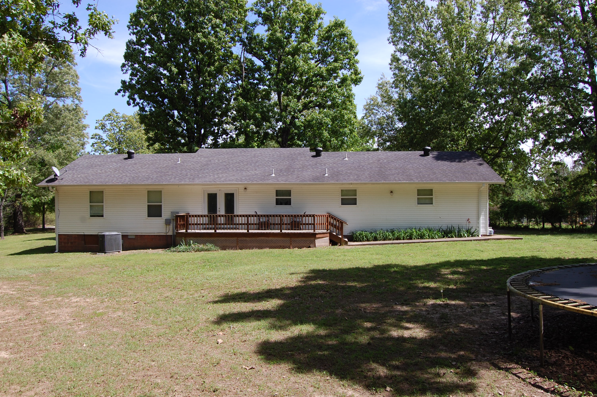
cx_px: 298
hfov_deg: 67.4
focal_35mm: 27
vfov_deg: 47.8
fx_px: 447
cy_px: 198
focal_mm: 18
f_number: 8
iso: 200
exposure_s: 1/250
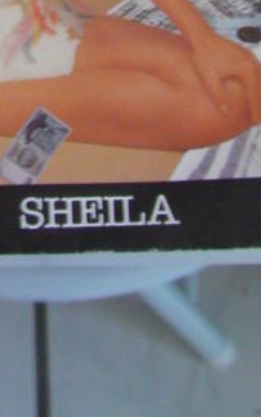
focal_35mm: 148
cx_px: -112
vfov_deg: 12.8
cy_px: -331
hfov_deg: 8.7
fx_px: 1684
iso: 129
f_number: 3.5
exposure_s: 1/30
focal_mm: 6.3
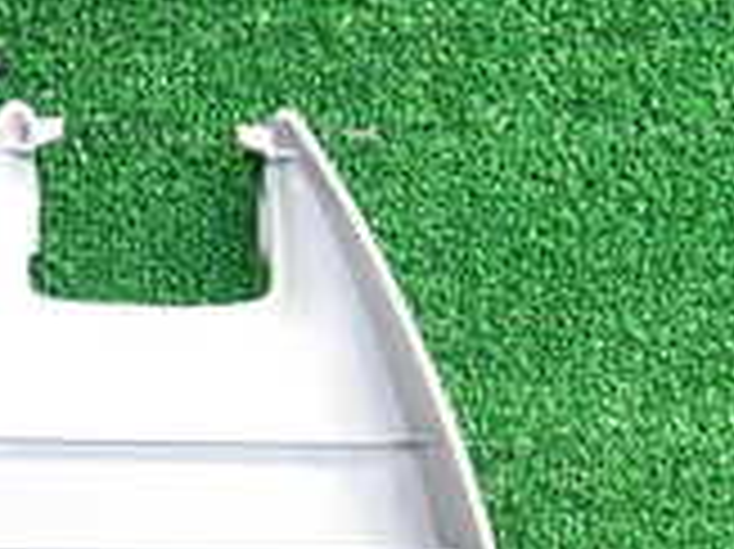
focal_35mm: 92
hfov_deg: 21.2
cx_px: 189
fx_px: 1949
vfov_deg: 14.3
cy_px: 968
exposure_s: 1/30
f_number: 2
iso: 320
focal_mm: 4.5
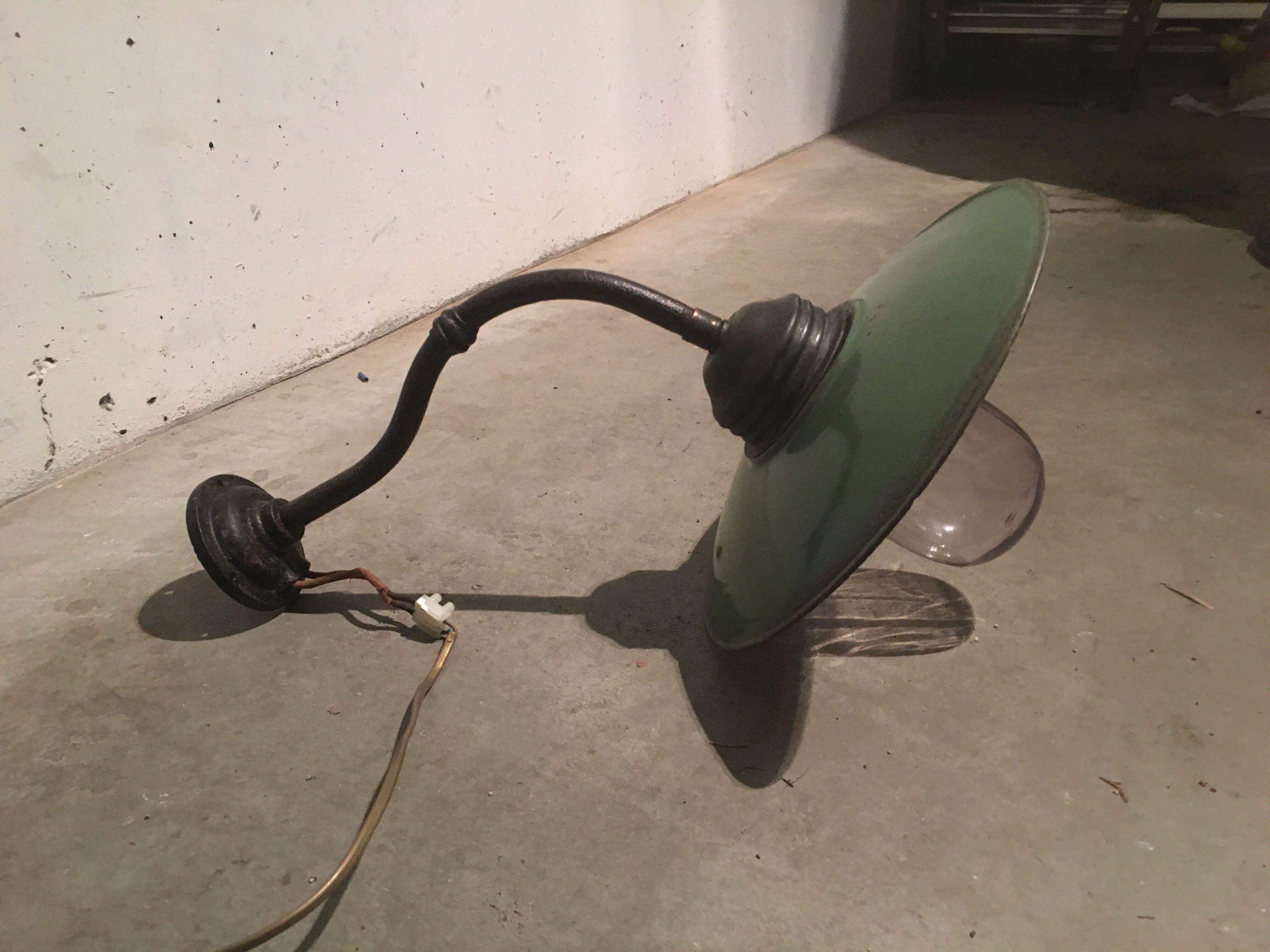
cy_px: 476
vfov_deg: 48.2
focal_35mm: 29
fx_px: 1064
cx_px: 635
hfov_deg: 61.7
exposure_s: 1/4
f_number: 2.2
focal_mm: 4.15
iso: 100
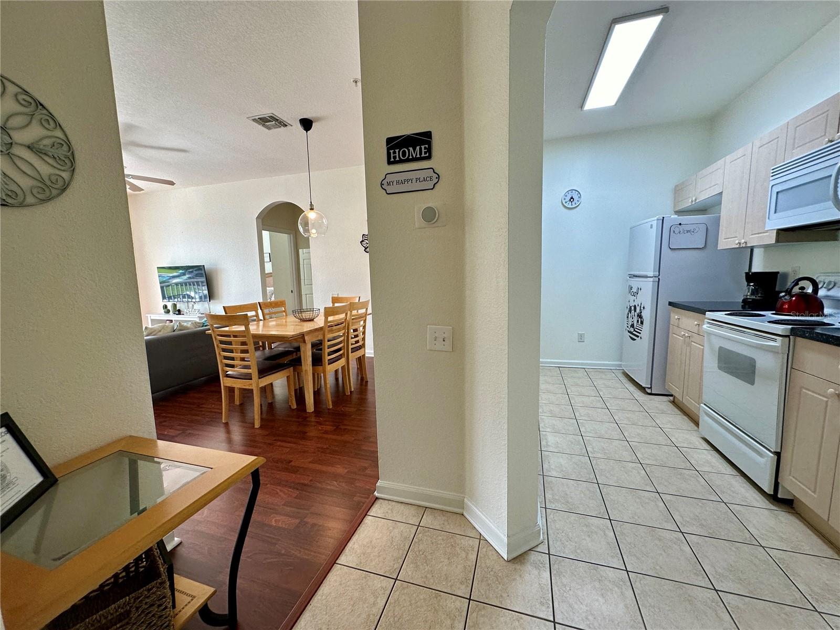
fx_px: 340
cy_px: 315
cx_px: 420
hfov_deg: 102.1
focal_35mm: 14
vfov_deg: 85.7
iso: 125
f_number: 2.2
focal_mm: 2.22
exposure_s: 1/120
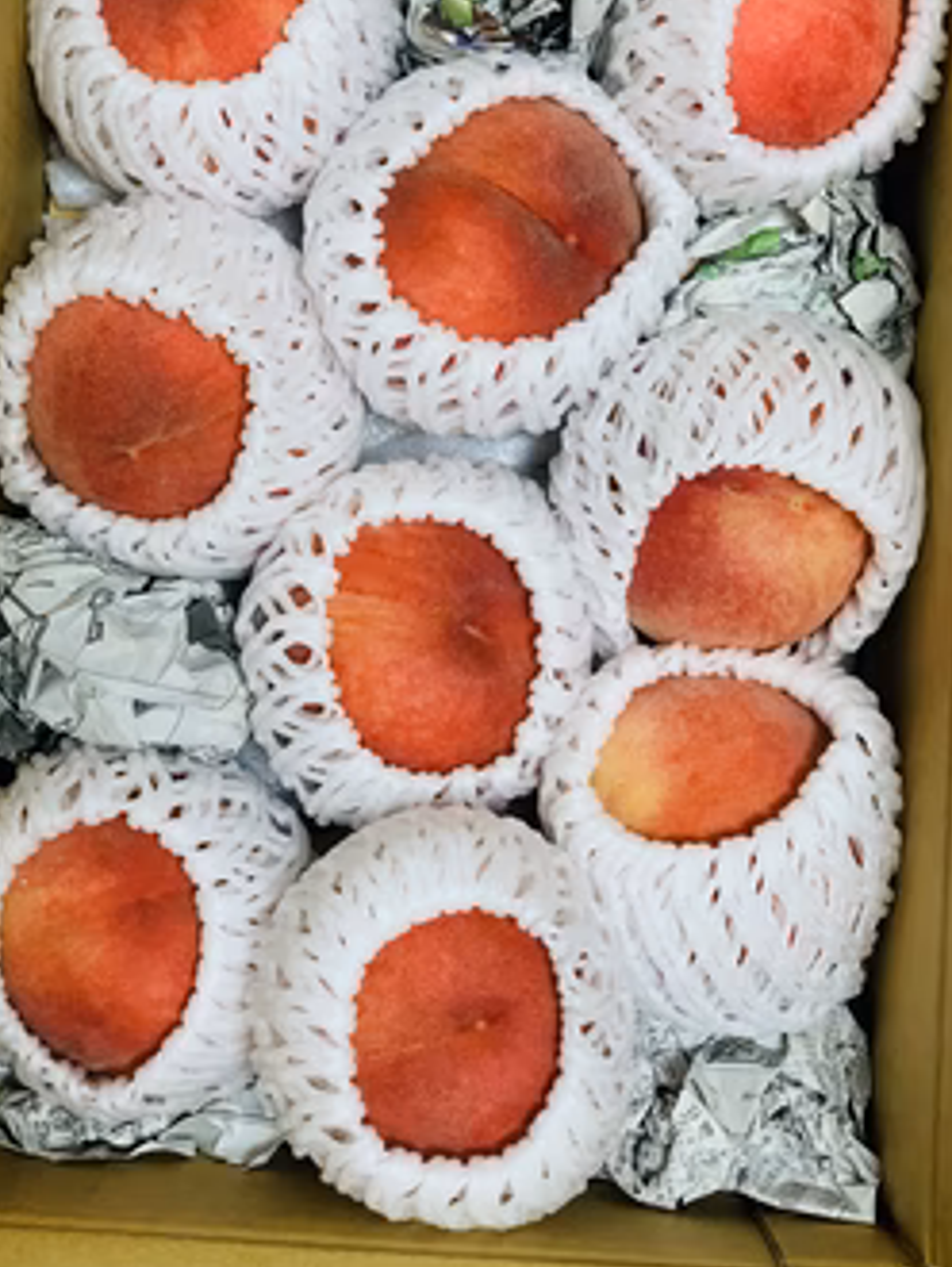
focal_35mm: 63
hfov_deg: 23.3
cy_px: 526
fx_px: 2307
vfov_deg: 30.6
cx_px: 464
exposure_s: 1/50
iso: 160
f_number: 2.4
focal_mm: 6
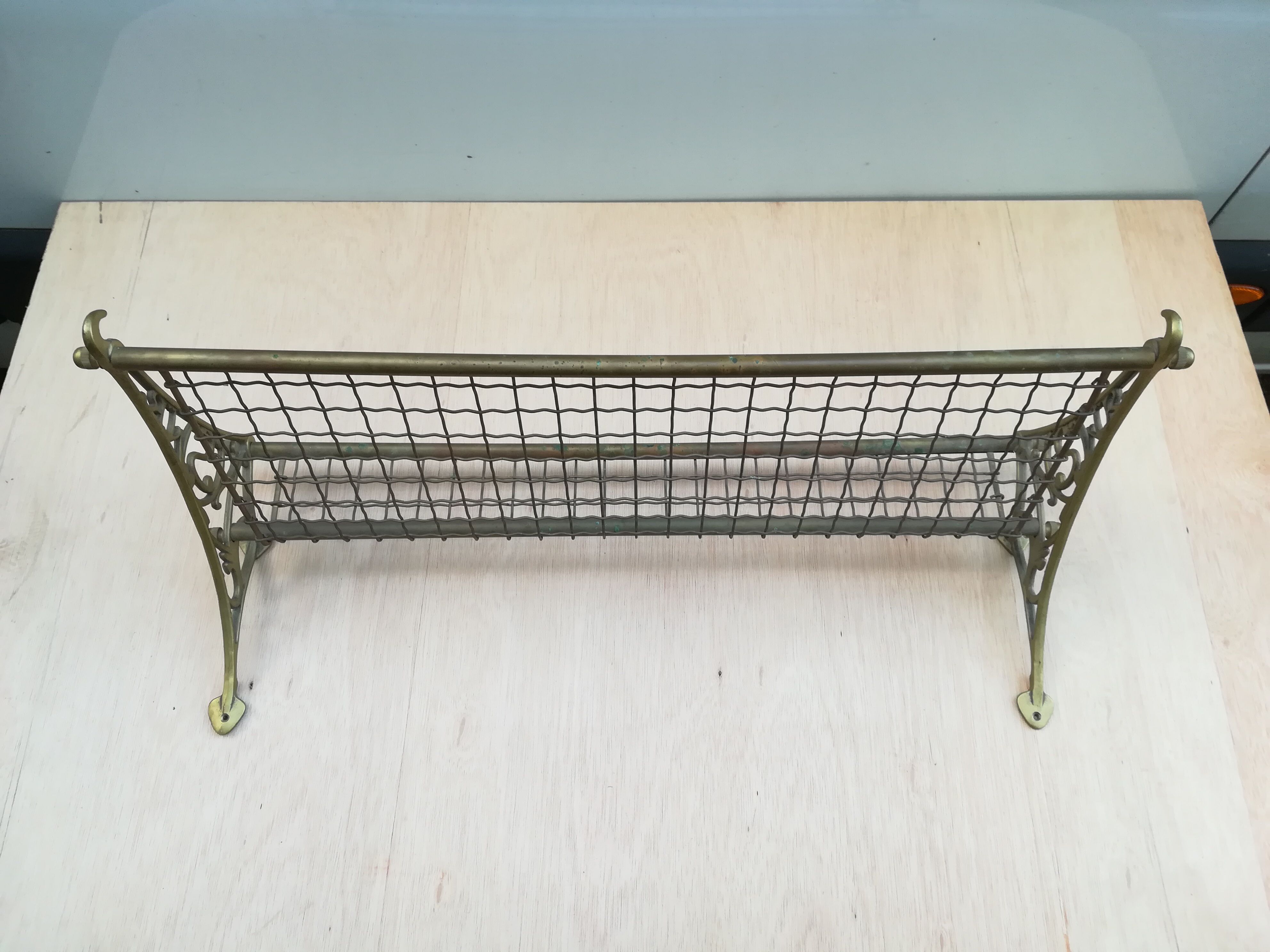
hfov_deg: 67.3
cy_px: 476
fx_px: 954
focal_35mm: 26
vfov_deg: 53.1
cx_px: 635
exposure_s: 1/50
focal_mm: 3.83
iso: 80
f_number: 2.2
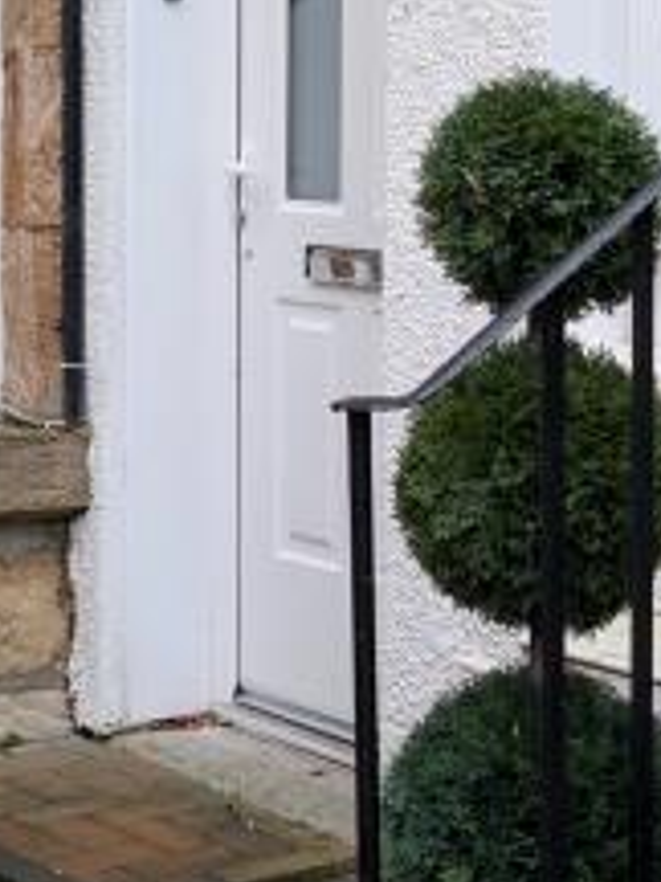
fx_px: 2902
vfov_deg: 17.0
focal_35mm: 114
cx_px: 35
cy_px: 53
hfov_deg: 12.9
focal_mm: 6.9
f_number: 1.68
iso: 34
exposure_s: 1/73.8
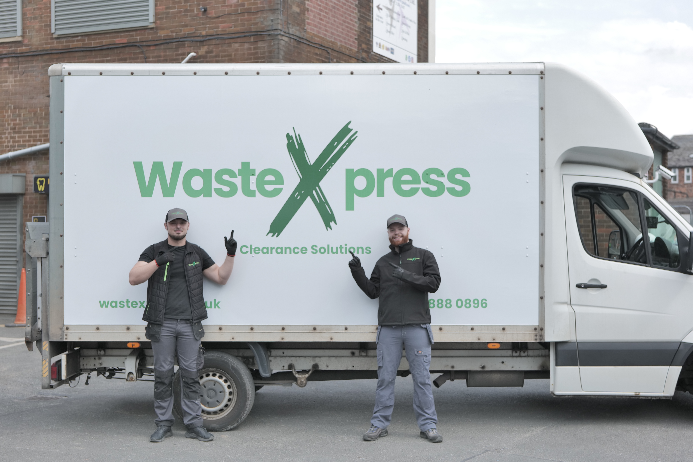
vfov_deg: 27.0
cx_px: 346
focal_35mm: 50
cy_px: 231
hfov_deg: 39.6
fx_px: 962
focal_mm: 50
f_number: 4
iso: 400
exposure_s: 1/1000
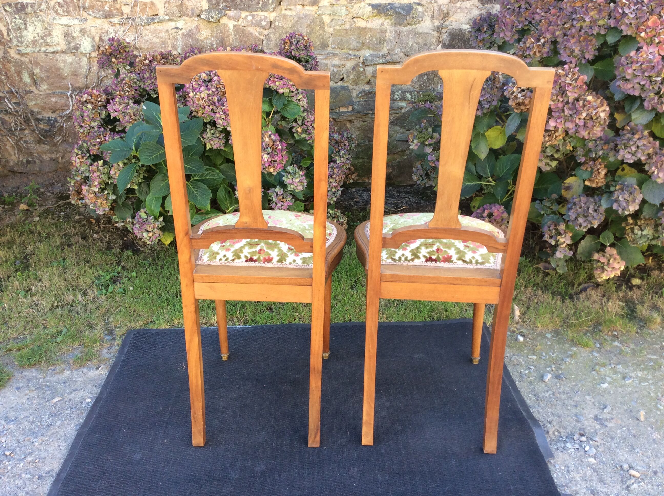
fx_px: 613
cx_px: 332
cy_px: 248
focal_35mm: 32
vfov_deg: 44.1
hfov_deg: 56.9
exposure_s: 1/100
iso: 50
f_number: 2.4
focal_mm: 3.3
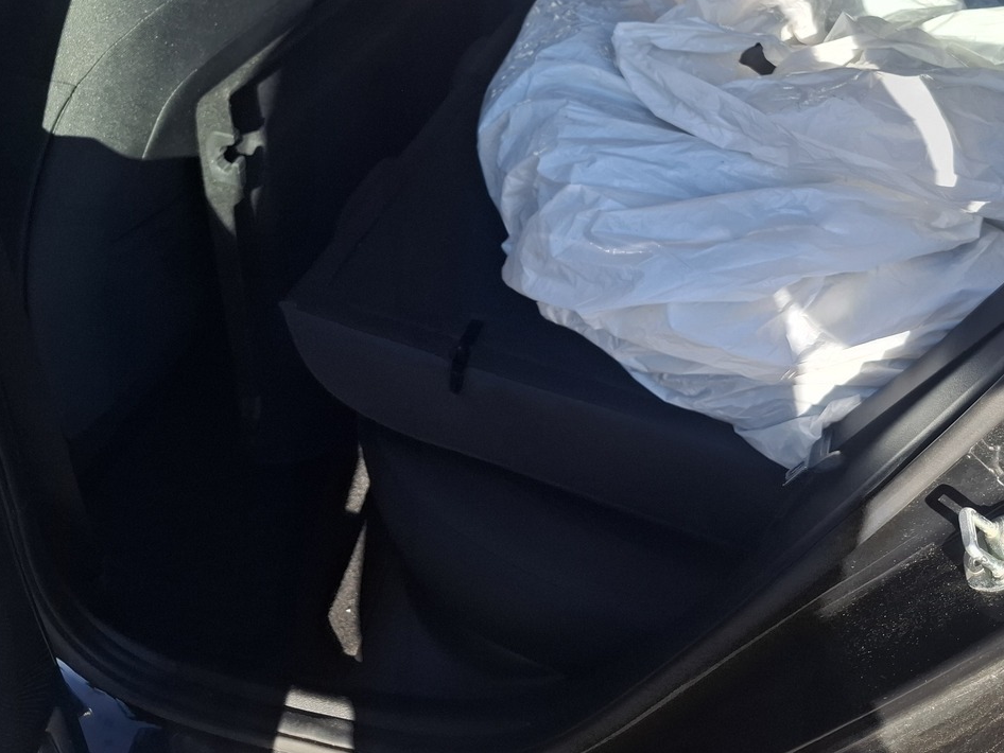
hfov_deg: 52.2
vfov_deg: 39.5
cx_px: 605
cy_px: 181
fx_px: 1015
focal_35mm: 35
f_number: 1.8
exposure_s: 1/397
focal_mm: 5.54
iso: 50
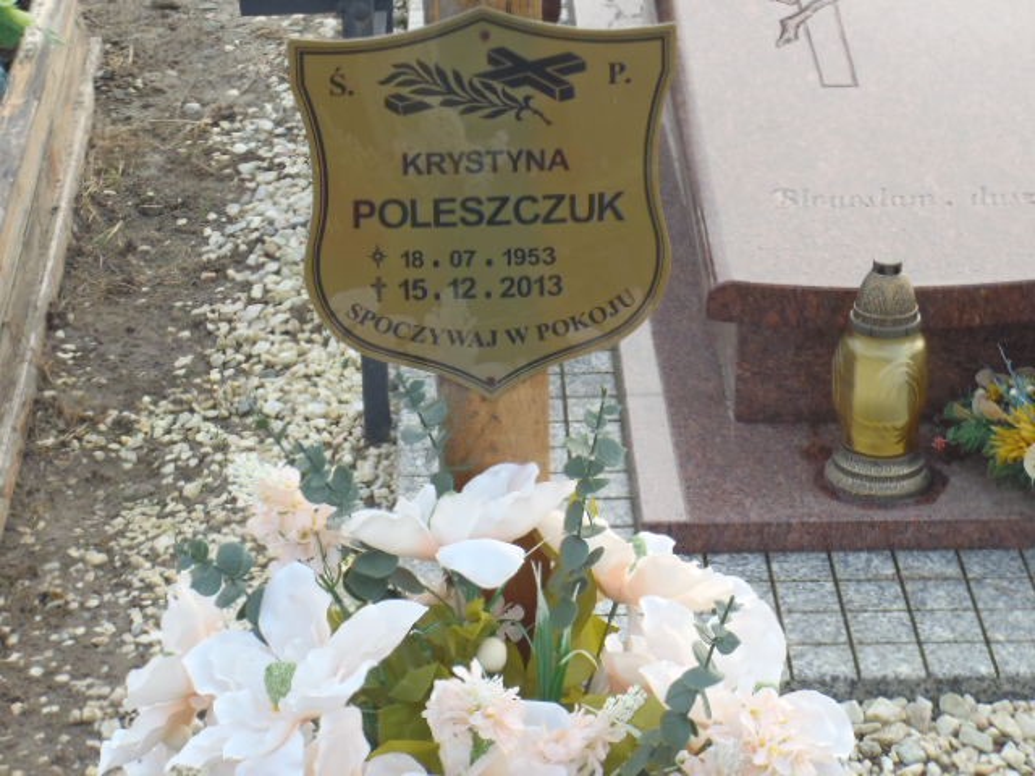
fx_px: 3050
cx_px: 518
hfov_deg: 19.3
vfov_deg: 14.5
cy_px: 388
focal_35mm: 102
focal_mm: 18.2
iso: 200
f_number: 5.1
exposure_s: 1/100
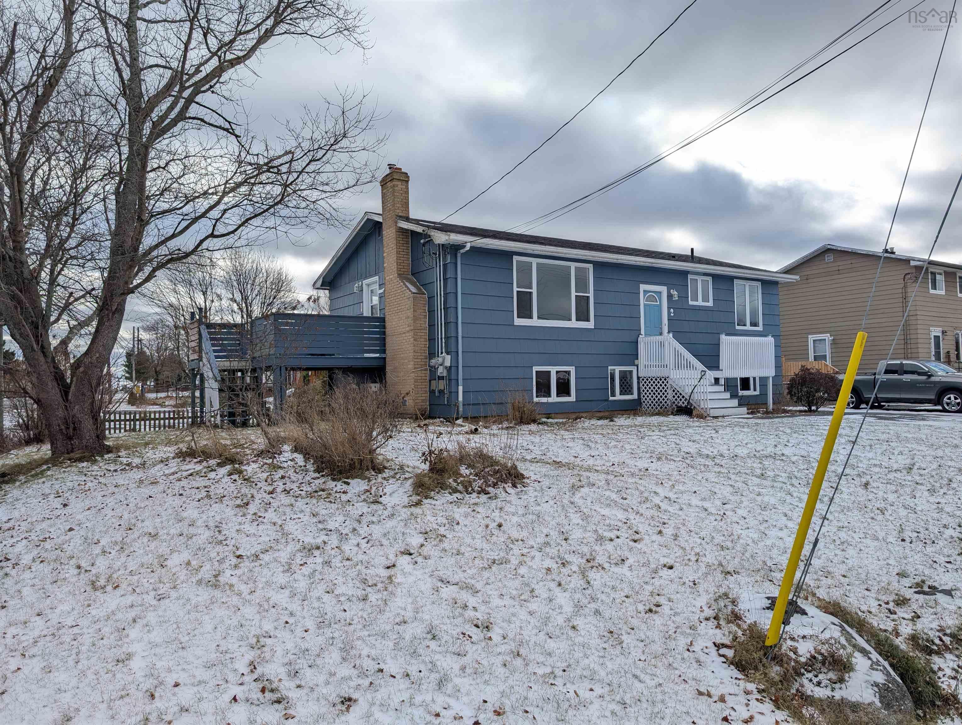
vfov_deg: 56.9
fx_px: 668
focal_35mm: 24
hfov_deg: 71.5
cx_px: 481
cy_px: 362
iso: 22
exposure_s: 1/1167
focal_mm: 6.9
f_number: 1.68
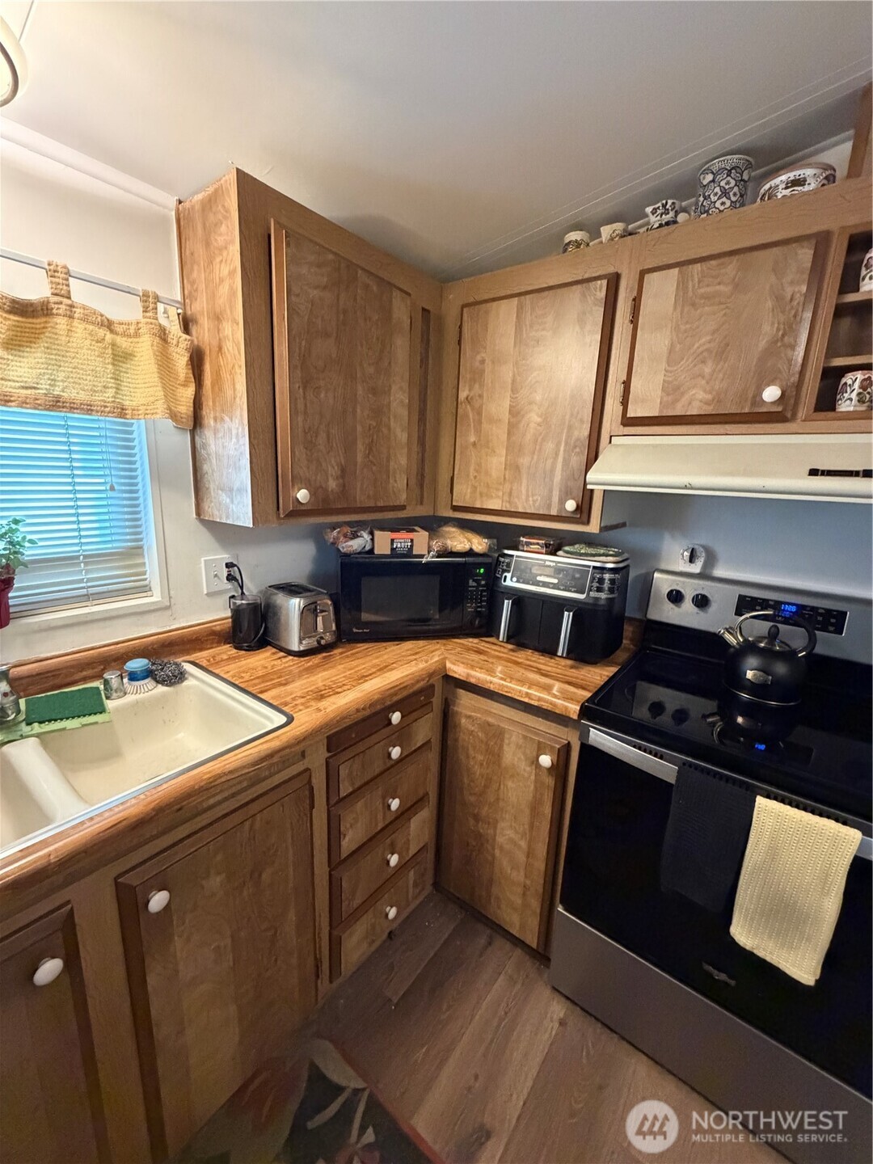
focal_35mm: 14
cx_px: 436
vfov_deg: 102.1
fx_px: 471
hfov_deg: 85.7
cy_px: 582
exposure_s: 1/60
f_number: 2.2
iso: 1000
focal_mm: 2.22
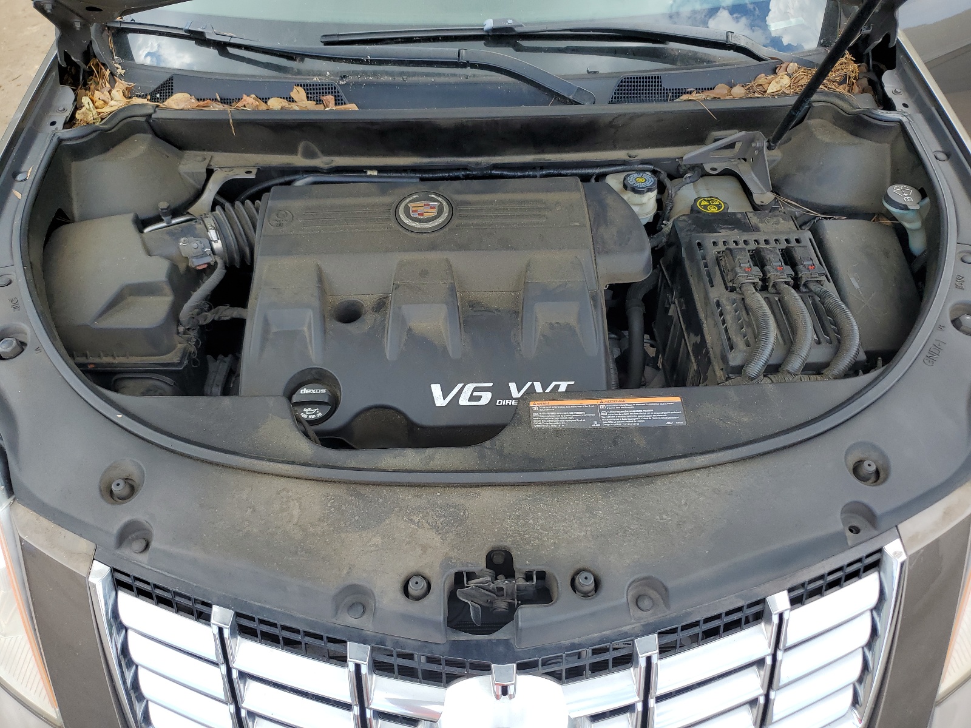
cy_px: 364
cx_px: 486
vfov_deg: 53.1
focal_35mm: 26
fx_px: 729
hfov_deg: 67.3
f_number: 1.5
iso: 50
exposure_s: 1/625
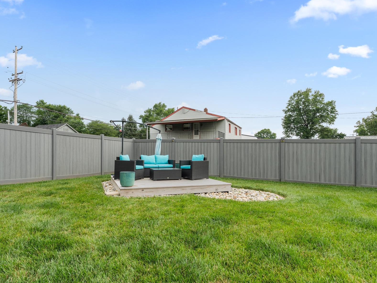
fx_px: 218
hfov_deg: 81.6
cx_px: 172
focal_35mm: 20
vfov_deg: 65.7
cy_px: 160
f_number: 8
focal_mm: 16
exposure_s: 1/40
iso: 400
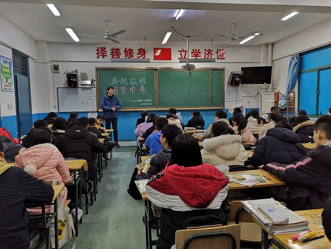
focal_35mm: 27
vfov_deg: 51.4
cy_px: 124
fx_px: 258
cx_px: 166
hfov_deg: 65.3
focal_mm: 4.75
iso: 250
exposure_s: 1/50
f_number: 1.8
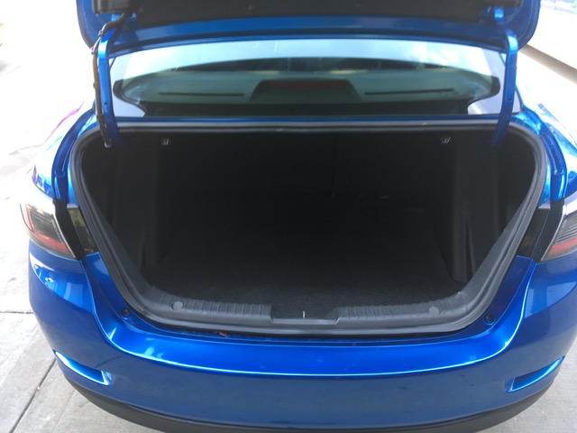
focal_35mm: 29
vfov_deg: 48.2
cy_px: 216
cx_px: 288
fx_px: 483
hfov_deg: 61.7
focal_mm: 4.15
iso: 32
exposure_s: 1/60
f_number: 2.2
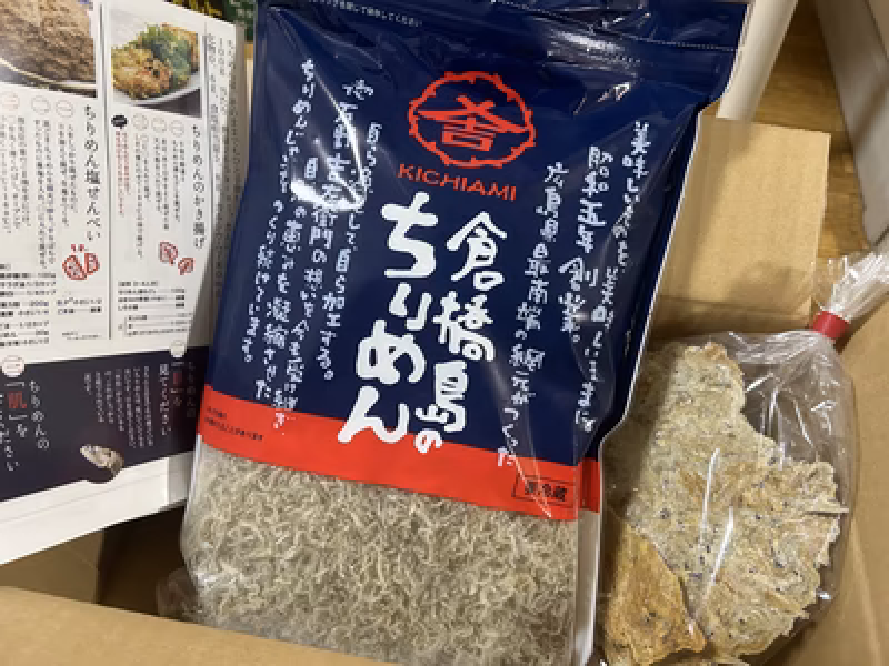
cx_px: 444
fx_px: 668
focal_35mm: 26
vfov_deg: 53.1
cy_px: 333
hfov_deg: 67.3
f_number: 1.5
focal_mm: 5.7
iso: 320
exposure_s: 1/60
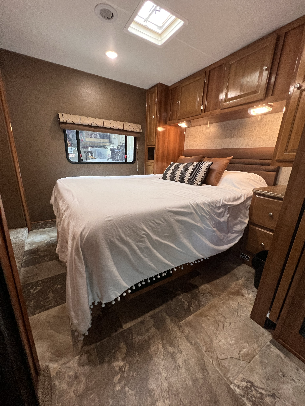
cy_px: 203
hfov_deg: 89.9
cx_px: 152
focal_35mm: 13
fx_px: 153
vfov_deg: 106.2
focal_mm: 1.57
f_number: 1.8
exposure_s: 1/60
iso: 250
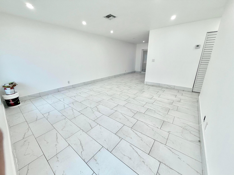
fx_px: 95
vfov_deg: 85.7
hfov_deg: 102.1
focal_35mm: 14
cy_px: 88
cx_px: 117
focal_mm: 2.22
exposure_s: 1/120
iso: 80
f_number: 2.2
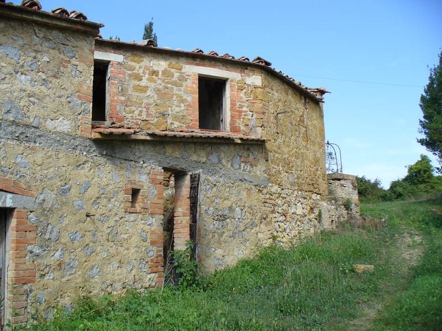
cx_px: 221
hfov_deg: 50.1
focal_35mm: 37
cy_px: 166
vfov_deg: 38.7
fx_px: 472
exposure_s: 1/200
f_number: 5.6
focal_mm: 6.1
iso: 80
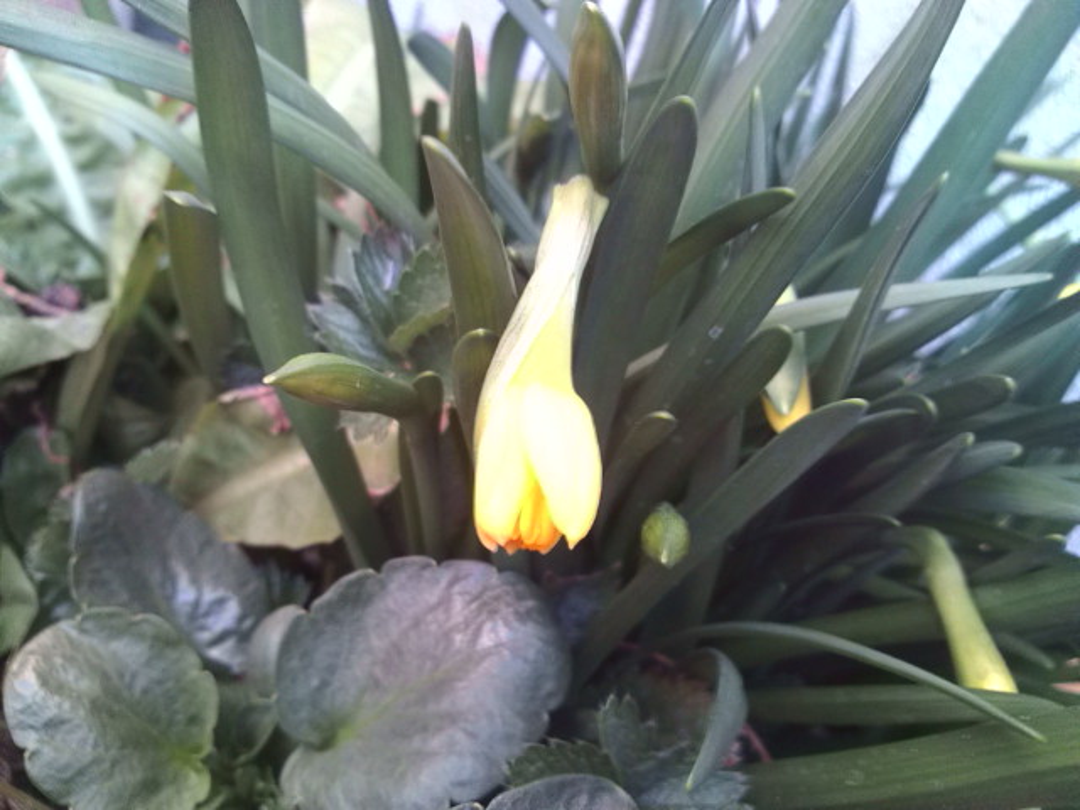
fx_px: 998
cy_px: 405
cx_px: 540
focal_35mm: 32
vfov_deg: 44.2
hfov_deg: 56.8
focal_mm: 3.3
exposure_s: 1/20
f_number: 2.8
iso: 73
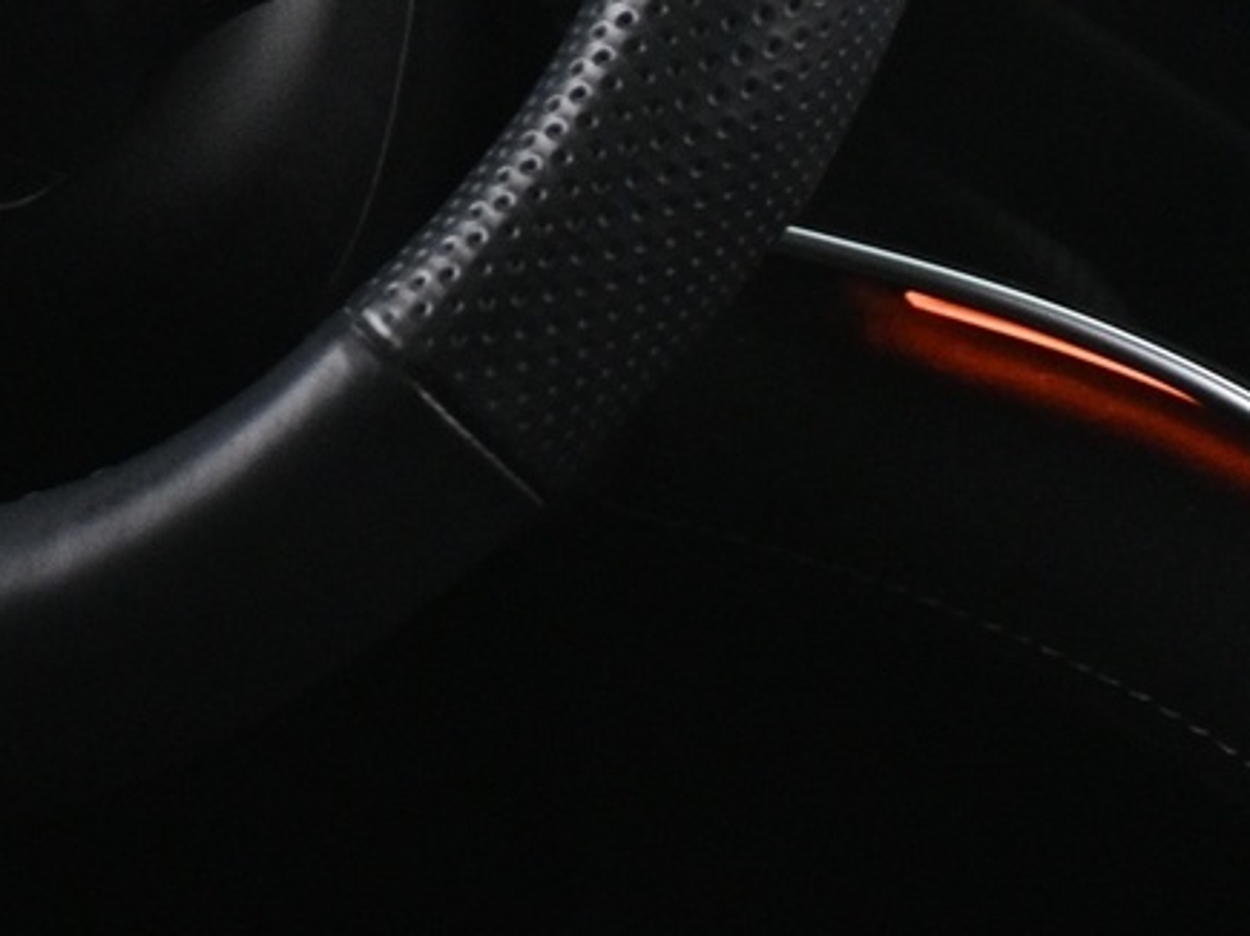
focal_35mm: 156
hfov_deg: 12.2
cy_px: -523
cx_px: -445
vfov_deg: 9.2
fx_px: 5624
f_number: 4.8
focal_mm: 29
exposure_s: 1/15
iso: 1600
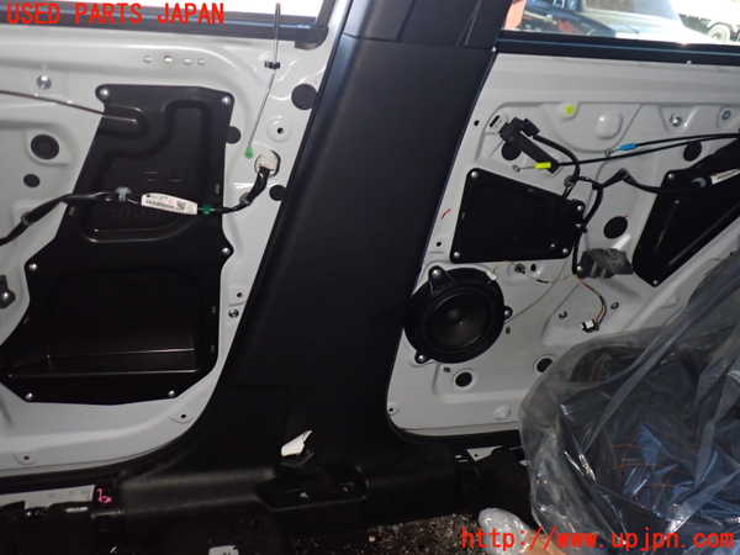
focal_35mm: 30
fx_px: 641
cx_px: 370
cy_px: 278
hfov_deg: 60.0
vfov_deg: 46.8
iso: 500
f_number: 6.3
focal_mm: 5.4
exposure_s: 1/30
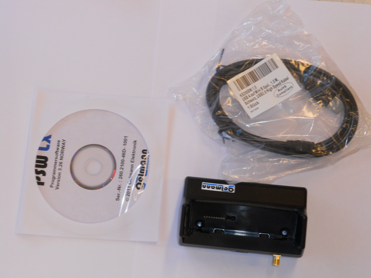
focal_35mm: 65
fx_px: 697
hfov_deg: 29.8
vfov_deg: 22.6
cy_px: 139
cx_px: 186
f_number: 5.3
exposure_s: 1/30
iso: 125
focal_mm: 11.7
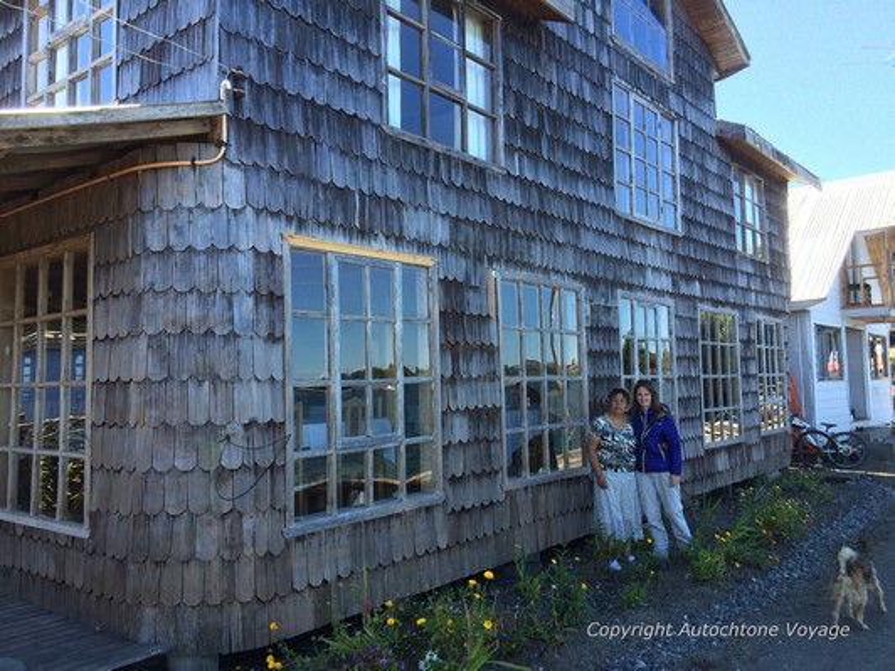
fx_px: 750
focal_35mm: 29
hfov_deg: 61.7
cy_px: 336
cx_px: 448
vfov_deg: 48.2
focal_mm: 4.15
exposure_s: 1/366
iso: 32
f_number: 2.2
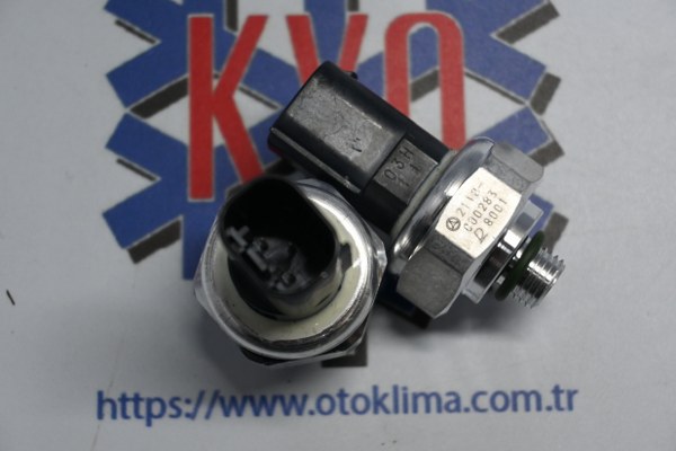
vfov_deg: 18.2
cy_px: 226
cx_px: 338
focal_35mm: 75
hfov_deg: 27.0
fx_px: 1408
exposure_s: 1/125
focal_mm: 50
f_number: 6.3
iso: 1100
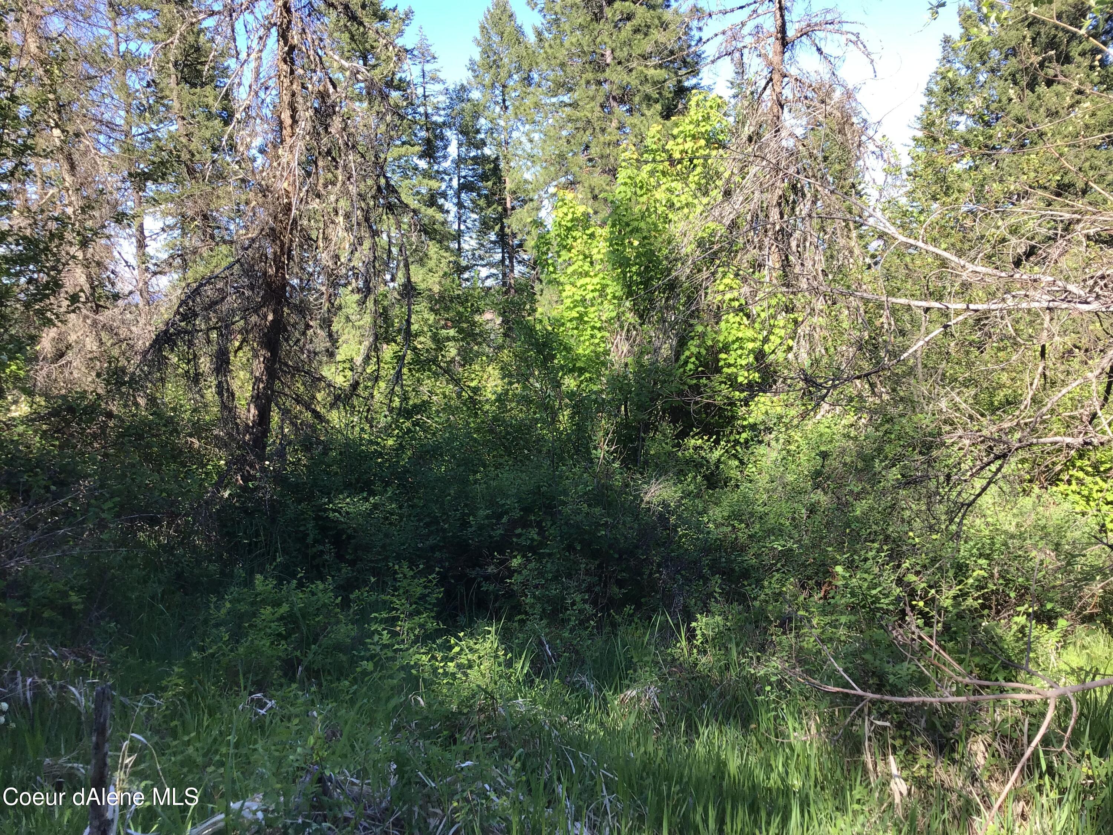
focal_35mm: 31
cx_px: 556
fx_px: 997
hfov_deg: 58.4
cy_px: 418
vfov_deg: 45.4
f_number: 2.4
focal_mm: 3.3
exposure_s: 1/255
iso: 25
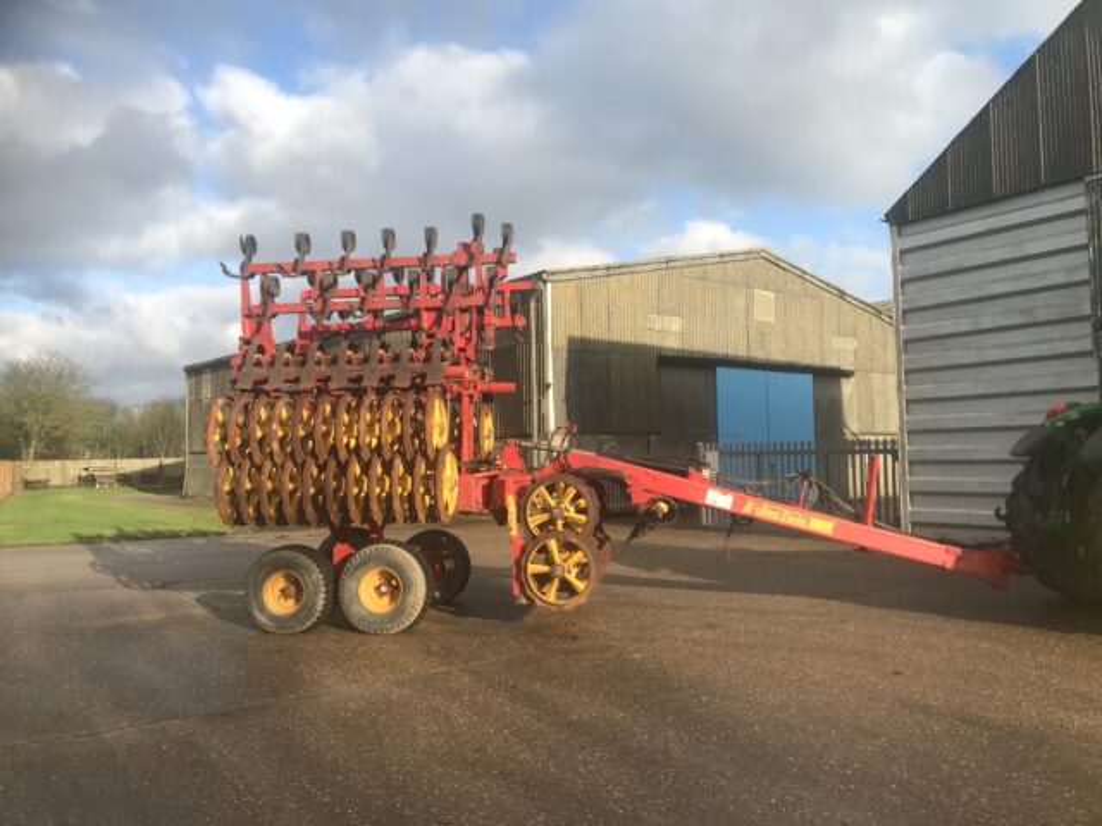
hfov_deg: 63.4
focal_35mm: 28
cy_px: 413
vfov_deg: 49.7
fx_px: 891
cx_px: 551
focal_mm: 3.99
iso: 20
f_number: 1.8
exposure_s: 1/1182
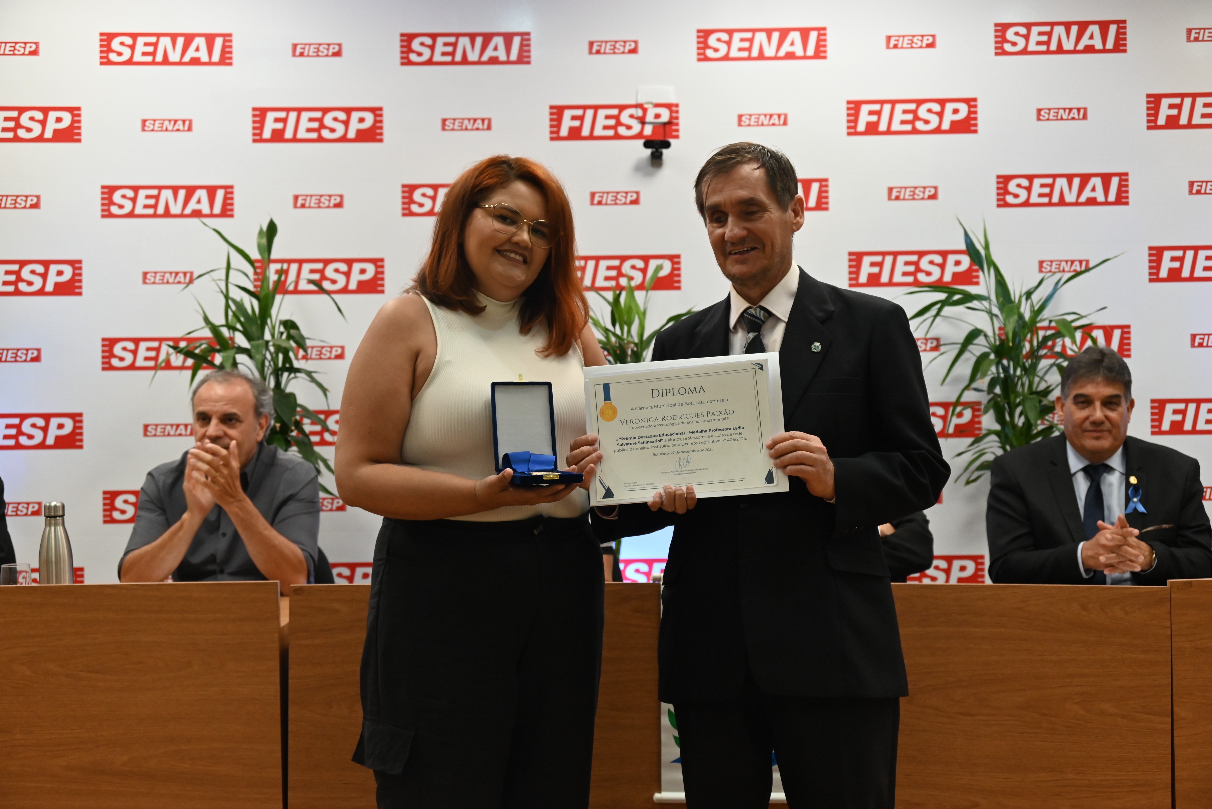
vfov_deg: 30.5
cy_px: 404
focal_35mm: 44
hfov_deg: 44.5
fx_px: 1482
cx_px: 606
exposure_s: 1/125
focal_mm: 44
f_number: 5.3
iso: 1800
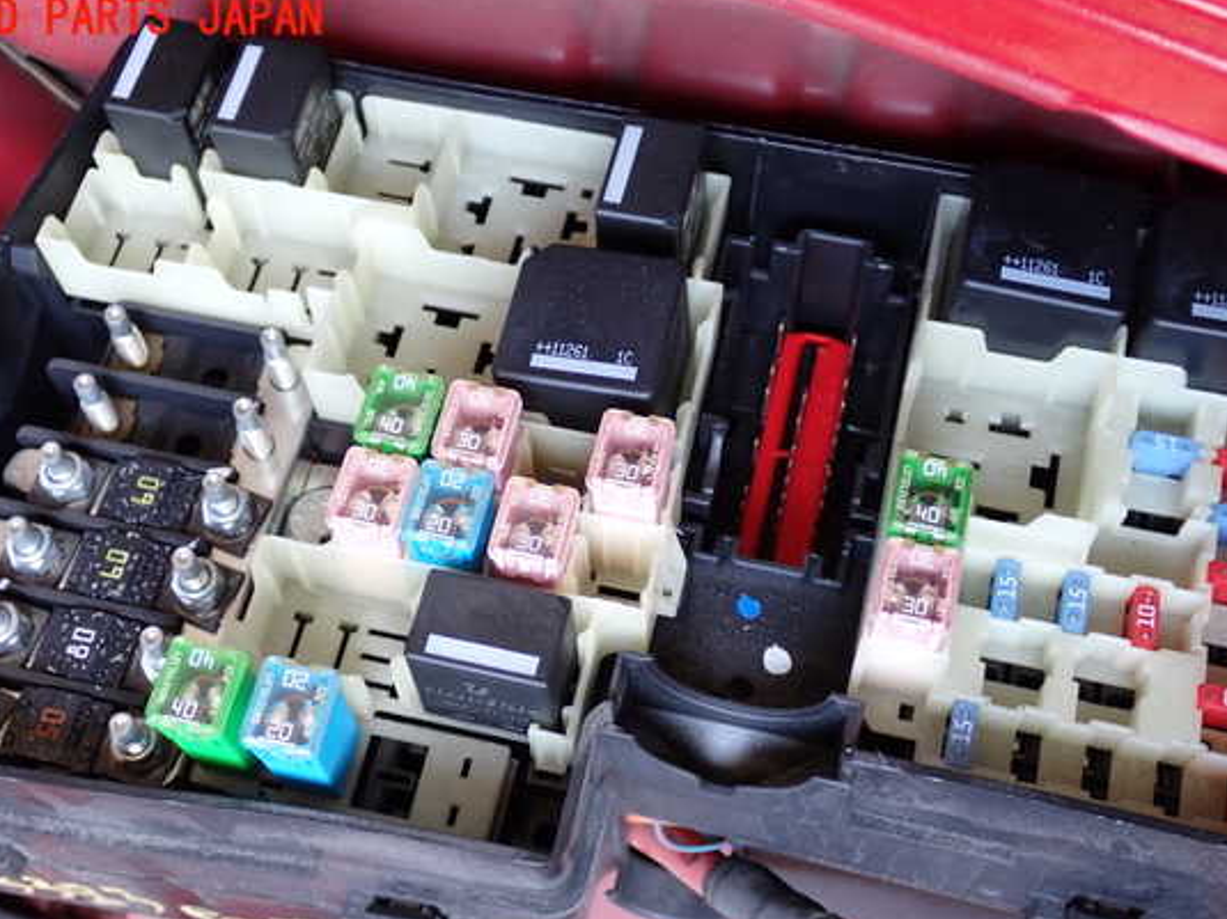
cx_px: 594
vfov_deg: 31.5
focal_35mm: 46
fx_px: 1630
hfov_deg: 41.2
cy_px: 506
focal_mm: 7.31
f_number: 2.8
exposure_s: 1/60
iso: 200
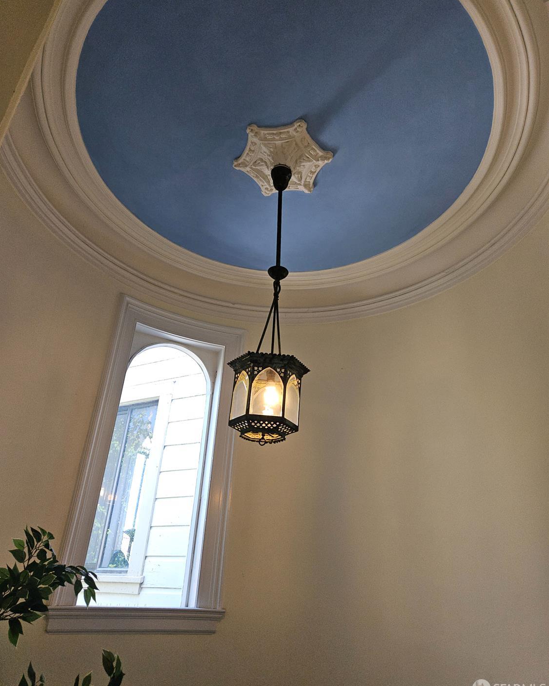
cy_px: 333
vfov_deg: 70.3
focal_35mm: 24
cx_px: 274
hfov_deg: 58.8
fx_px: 488
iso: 80
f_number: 1.8
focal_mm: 5.4
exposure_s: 1/120
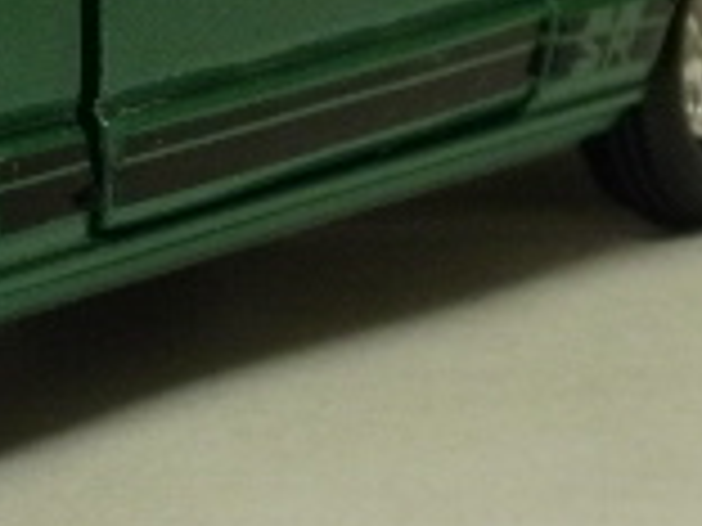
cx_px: -162
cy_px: -171
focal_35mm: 180
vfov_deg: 8.1
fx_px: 3650
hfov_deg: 10.8
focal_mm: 7.7
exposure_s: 1/10
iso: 125
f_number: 4
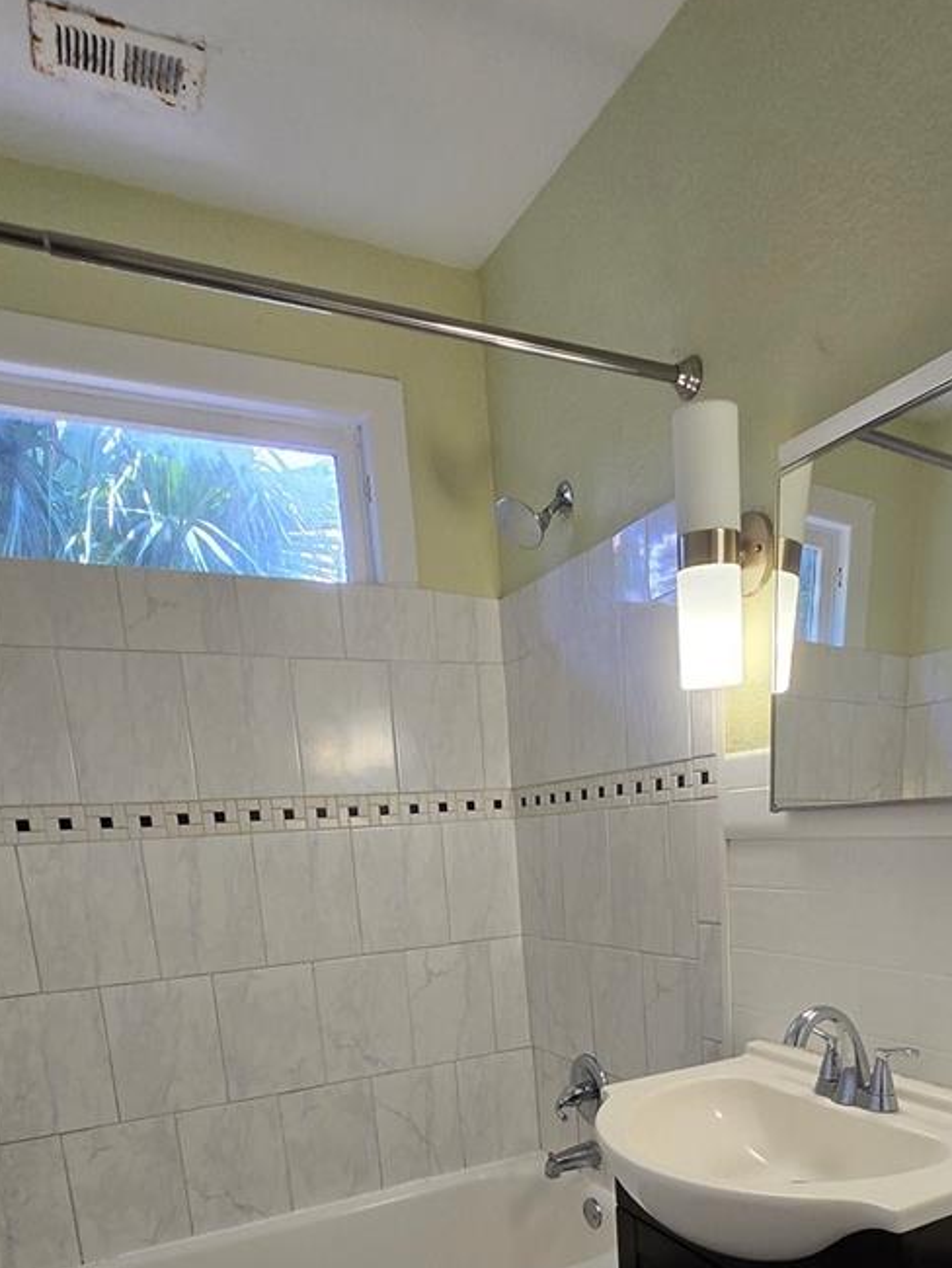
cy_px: 1018
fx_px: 879
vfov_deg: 65.0
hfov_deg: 56.6
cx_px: 554
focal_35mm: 24
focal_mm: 1.7
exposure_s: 1/60
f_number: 2.2
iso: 64
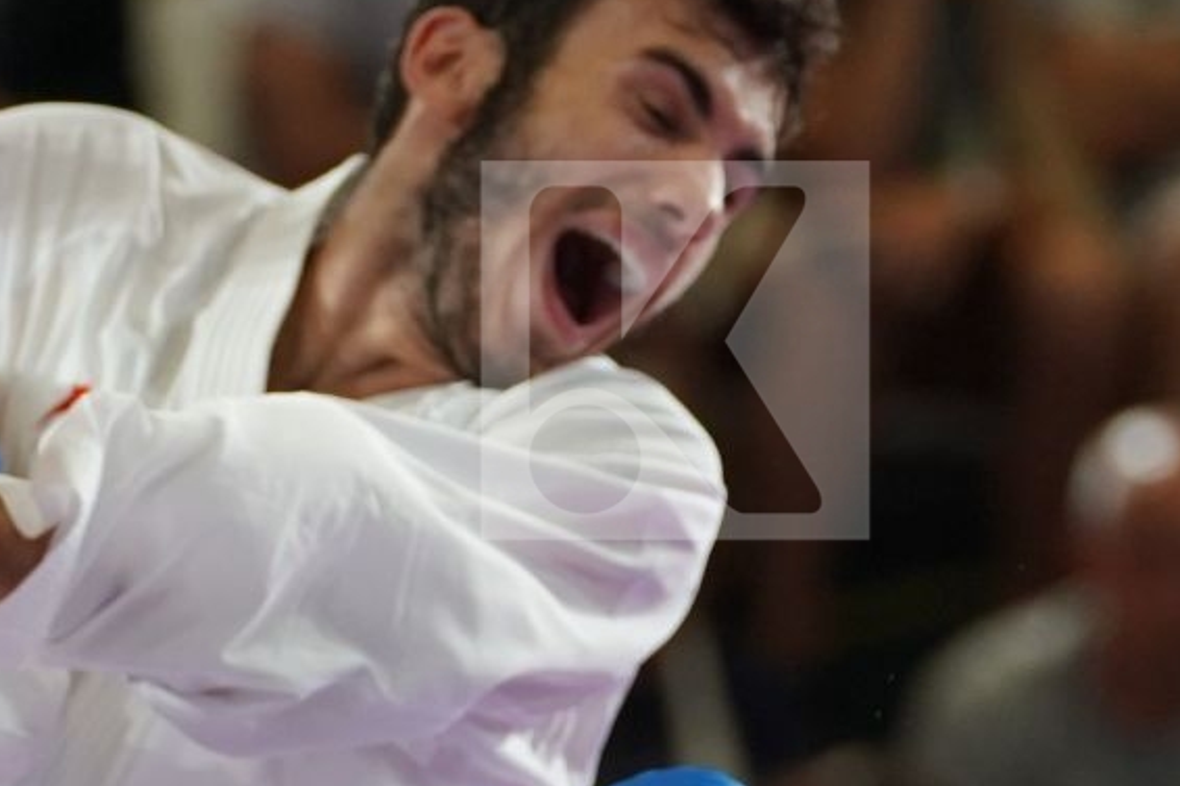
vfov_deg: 1.7
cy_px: 1088
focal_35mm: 802
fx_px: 26279
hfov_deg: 2.6
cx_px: 675
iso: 1250
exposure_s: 1/1000
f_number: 2.8
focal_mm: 168
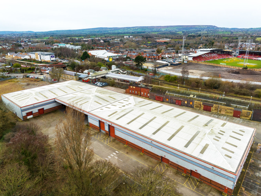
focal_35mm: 24
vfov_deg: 56.8
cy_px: 98
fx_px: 181
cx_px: 130
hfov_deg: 71.6
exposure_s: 1/1600
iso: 200
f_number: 4.5
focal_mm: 12.29
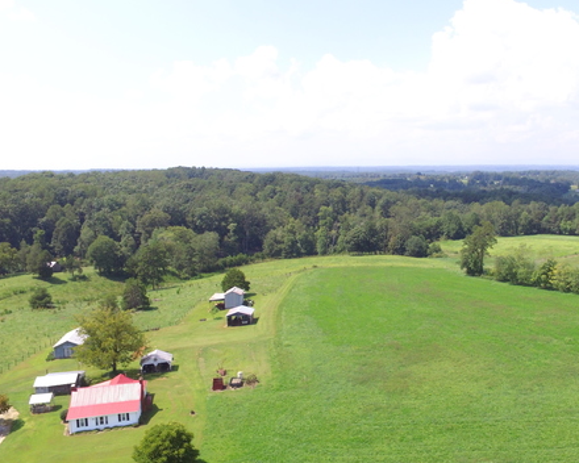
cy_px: 199
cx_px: 386
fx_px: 480
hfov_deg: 60.7
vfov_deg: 51.4
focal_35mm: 28
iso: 100
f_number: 2.8
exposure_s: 1/574
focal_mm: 3.61
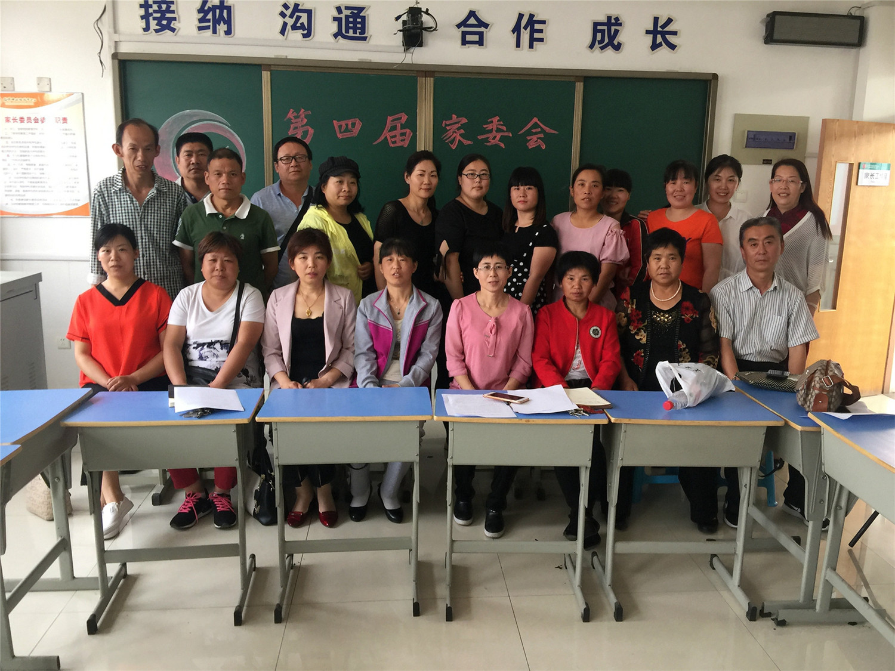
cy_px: 336
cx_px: 448
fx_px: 750
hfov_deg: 61.7
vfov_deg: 48.2
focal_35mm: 29
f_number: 2.2
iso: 40
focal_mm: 4.15
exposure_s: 1/33
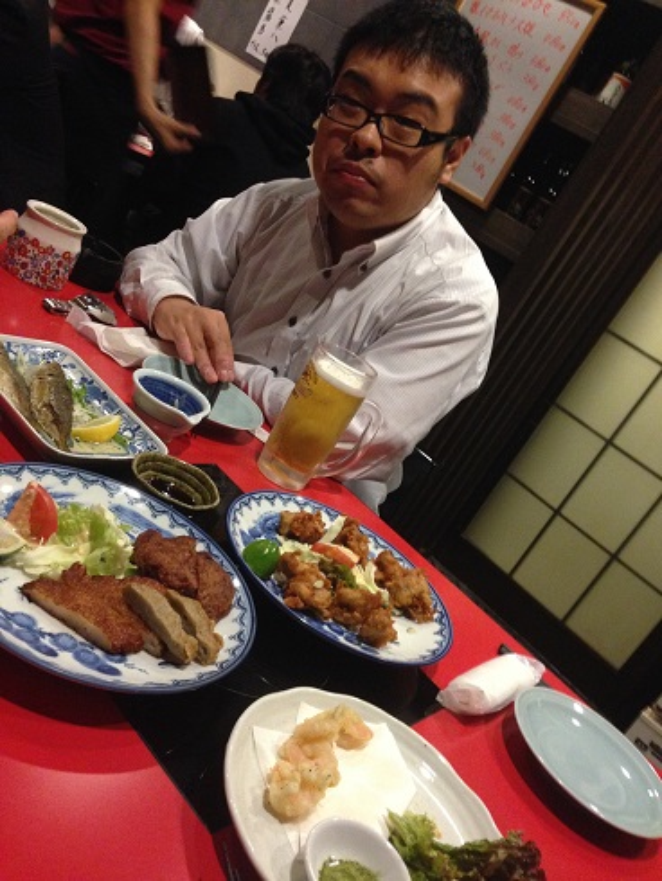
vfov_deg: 55.3
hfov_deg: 43.0
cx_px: 331
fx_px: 841
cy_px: 440
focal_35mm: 33
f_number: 2.4
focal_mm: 4.12
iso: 400
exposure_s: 1/17
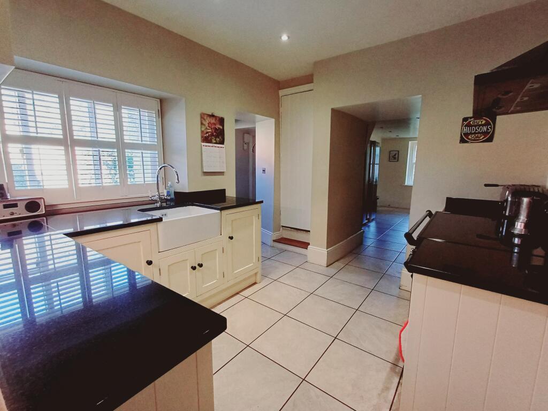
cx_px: 274
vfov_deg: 78.1
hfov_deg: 94.5
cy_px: 206
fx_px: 253
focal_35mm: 16
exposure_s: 1/50
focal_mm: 1.64
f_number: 2.2
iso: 160
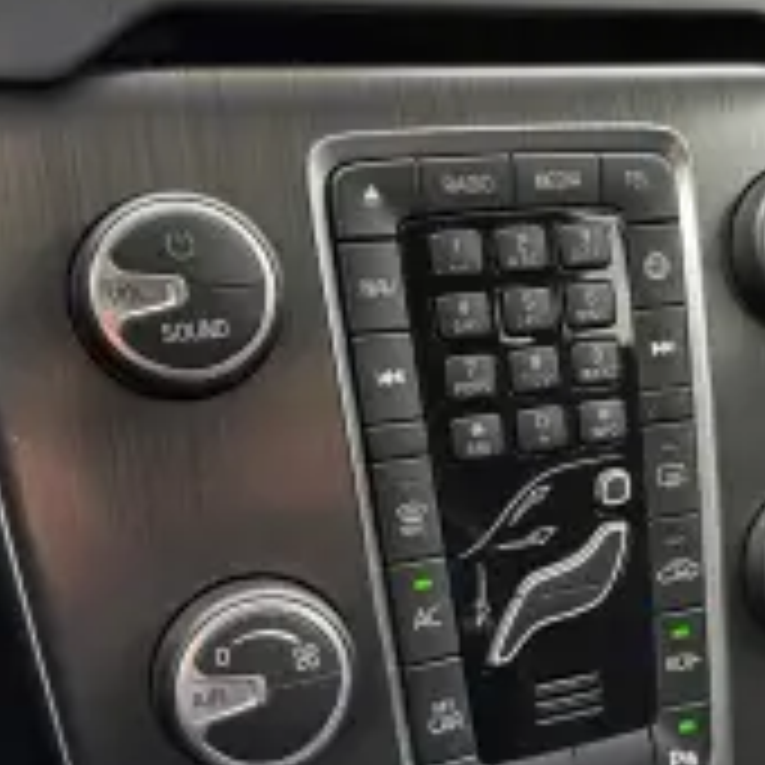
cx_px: 518
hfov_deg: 37.1
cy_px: 450
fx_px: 1125
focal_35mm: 45
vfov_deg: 37.4
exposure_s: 1/60
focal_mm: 6.76
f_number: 1.78
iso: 250
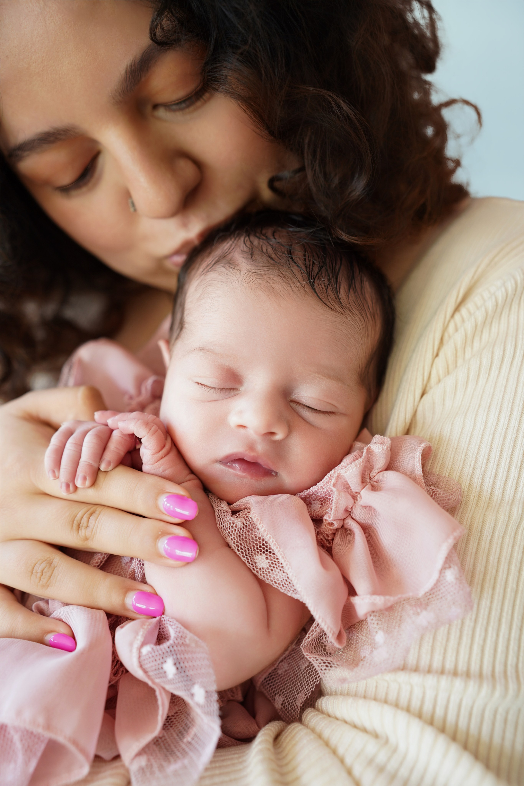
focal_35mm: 35
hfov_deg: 37.9
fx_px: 764
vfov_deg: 54.4
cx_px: 262
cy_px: 393
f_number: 3.2
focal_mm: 35
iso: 250
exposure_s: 1/30
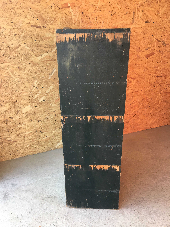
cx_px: 85
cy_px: 114
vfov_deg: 61.7
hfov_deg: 48.2
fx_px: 190
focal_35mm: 29
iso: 40
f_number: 2.2
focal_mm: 4.15
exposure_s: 1/100
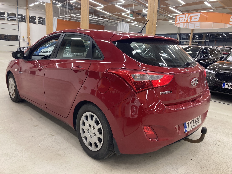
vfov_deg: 49.7
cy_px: 87
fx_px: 188
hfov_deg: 63.4
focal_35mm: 28
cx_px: 116
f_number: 1.8
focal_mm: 3.99
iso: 100
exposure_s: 1/50
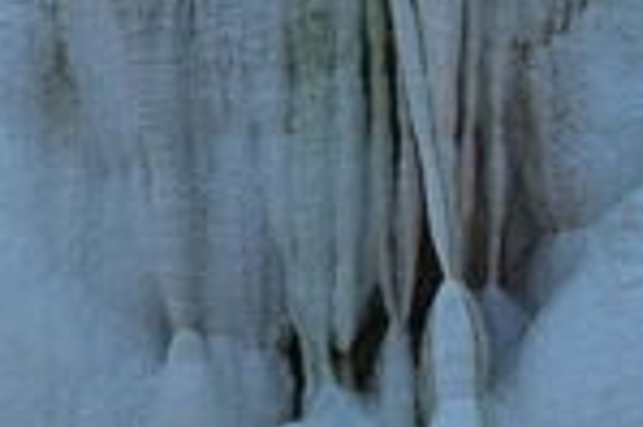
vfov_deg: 6.6
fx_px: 3598
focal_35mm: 202
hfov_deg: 9.8
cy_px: 837
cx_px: -414
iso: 400
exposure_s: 1/125
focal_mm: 25
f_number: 9
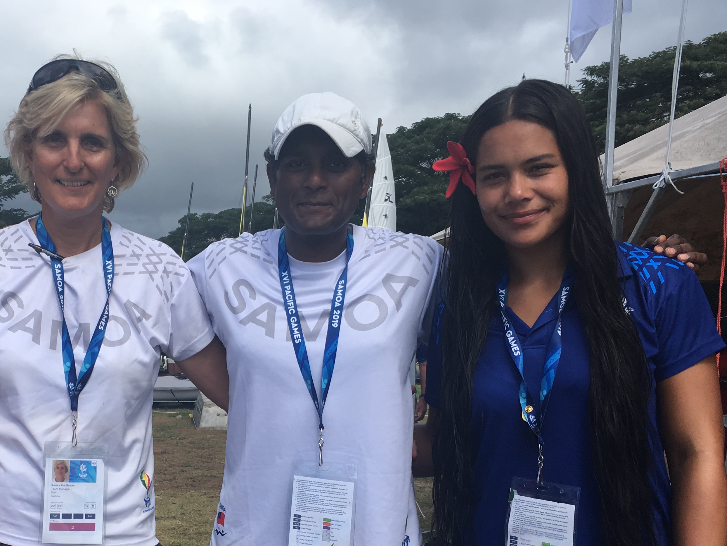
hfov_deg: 39.3
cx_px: 182
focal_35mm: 47
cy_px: 427
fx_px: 987
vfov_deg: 30.2
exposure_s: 1/1479
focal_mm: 4.15
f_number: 2.2
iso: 25
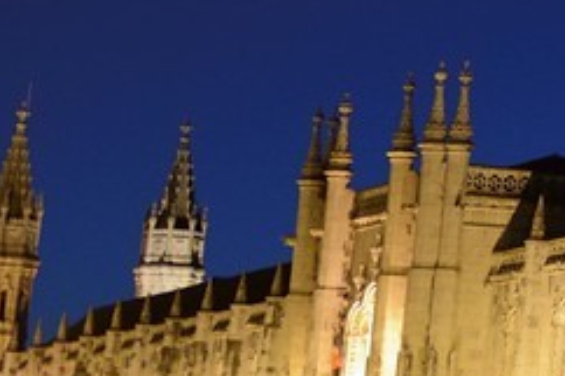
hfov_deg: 8.5
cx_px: 1634
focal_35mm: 205
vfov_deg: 6.6
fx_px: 3215
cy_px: -220
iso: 1600
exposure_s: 1/15
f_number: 3.2
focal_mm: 31
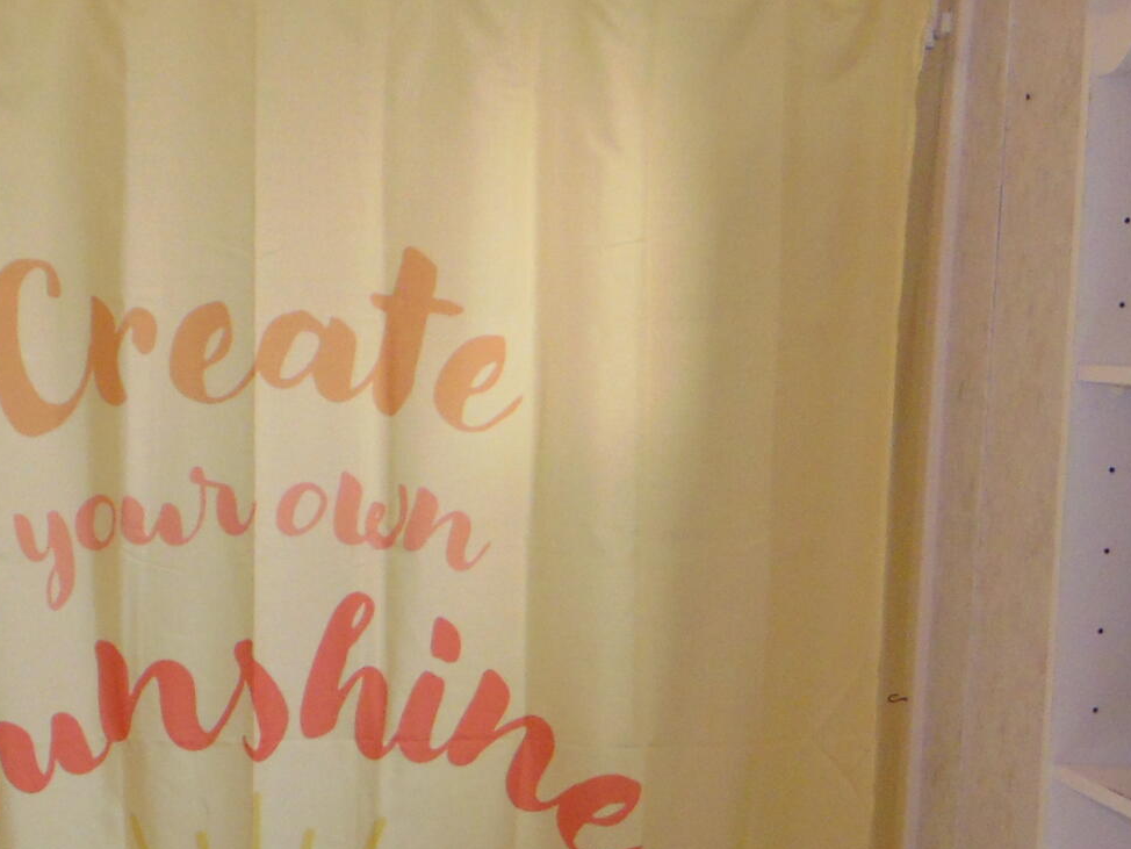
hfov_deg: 25.0
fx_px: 2516
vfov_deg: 18.6
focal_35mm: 77
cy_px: 878
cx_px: 276
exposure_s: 1/30
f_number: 3
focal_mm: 4.5
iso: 200
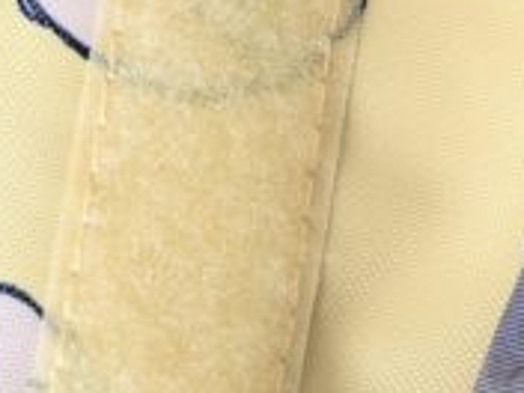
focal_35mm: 98
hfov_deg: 19.6
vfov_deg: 15.1
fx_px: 1483
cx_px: 488
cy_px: 253
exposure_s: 1/99.9
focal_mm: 4.38
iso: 100
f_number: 1.73
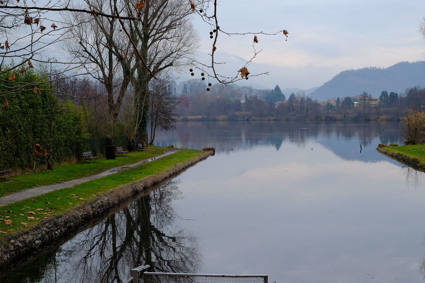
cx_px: 249
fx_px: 744
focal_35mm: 63
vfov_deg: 21.6
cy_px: 157
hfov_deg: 31.8
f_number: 8
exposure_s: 1/75
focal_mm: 35
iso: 400
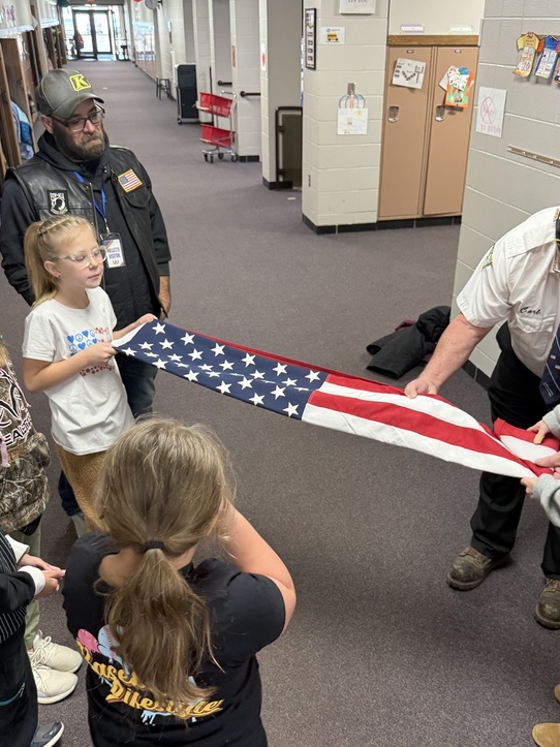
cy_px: 429
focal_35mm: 34
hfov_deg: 41.8
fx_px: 734
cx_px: 295
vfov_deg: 53.8
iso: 250
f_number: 1.78
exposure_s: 1/60
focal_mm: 6.76
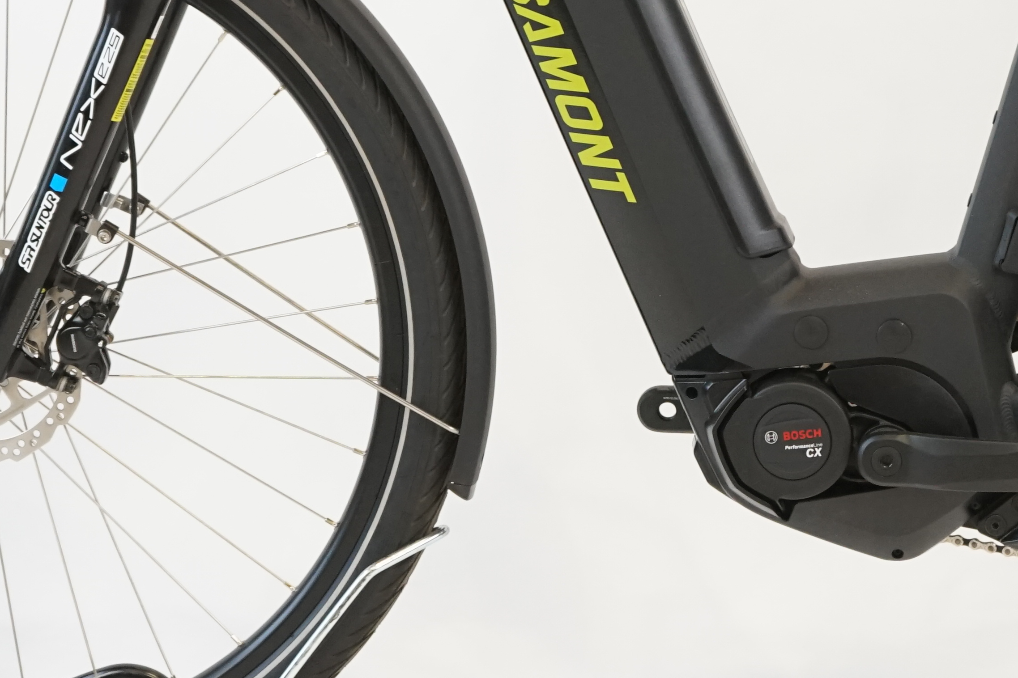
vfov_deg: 8.9
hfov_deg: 13.4
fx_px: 4326
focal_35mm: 153
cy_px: 26
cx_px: 789
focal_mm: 58
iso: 1600
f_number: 5.6
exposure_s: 1/200
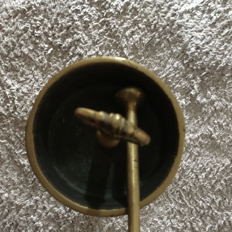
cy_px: 150
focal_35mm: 35
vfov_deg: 46.6
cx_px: 116
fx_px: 265
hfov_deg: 47.2
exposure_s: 1/17
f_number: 2.2
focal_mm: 4.15
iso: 500
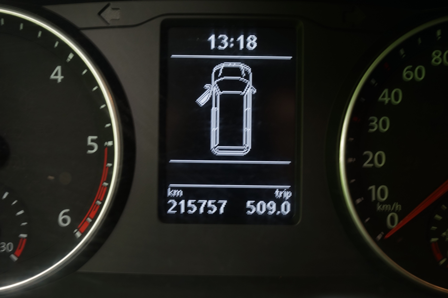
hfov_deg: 36.2
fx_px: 684
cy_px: 149
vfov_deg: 24.6
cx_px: 224
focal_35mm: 55
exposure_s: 1/6
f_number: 7.1
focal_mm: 55
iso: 500
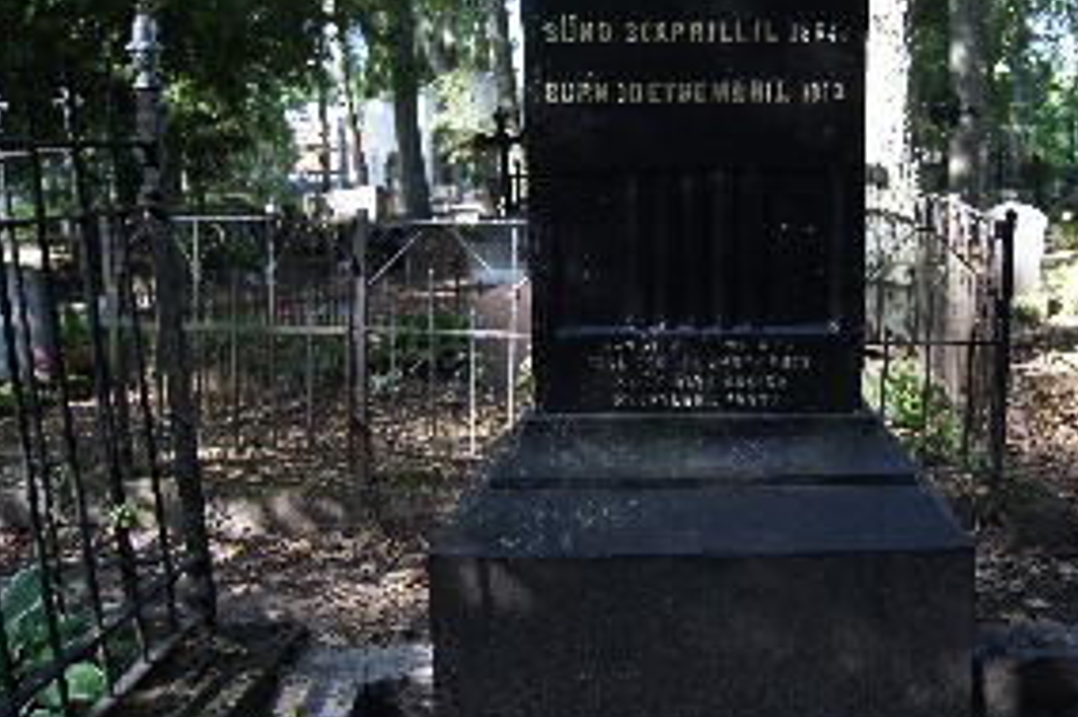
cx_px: 733
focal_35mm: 38
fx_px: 1137
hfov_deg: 49.7
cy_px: 334
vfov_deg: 35.0
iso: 100
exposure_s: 1/60
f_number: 3.5
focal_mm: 18
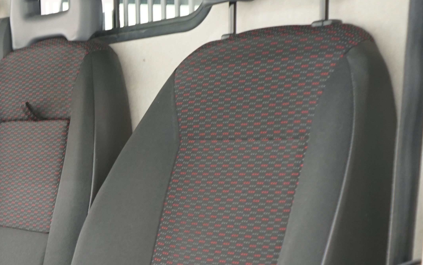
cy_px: 214
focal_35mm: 80
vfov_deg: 16.2
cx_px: -33
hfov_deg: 24.3
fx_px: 922
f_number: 3.5
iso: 800
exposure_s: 1/6
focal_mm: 28
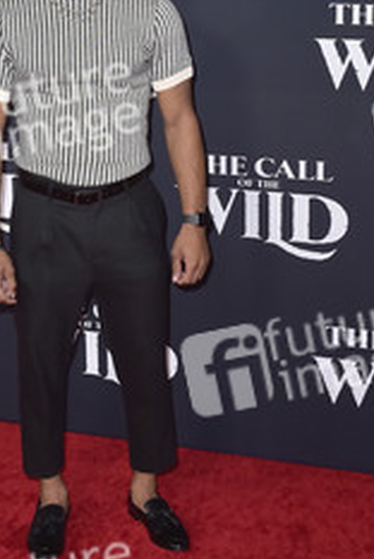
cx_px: 88
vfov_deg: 33.3
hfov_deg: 22.4
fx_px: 932
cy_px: 240
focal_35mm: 60
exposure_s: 1/250
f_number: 7.1
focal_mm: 35
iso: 320
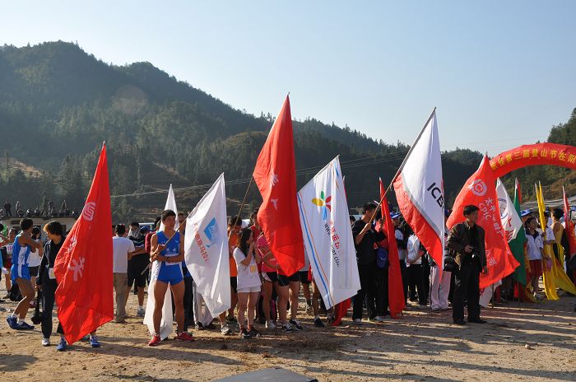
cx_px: 288
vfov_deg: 29.8
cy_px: 191
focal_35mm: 45
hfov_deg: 43.7
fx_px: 719
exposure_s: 1/400
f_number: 10
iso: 320
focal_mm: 30
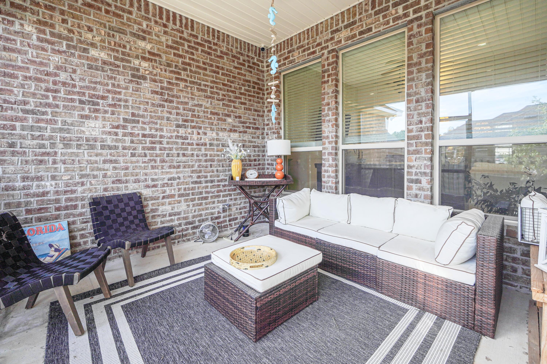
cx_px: 274
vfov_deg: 77.3
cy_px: 182
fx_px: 228
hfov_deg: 100.4
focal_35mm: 15
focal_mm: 10
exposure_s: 1/80
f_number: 4
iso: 100
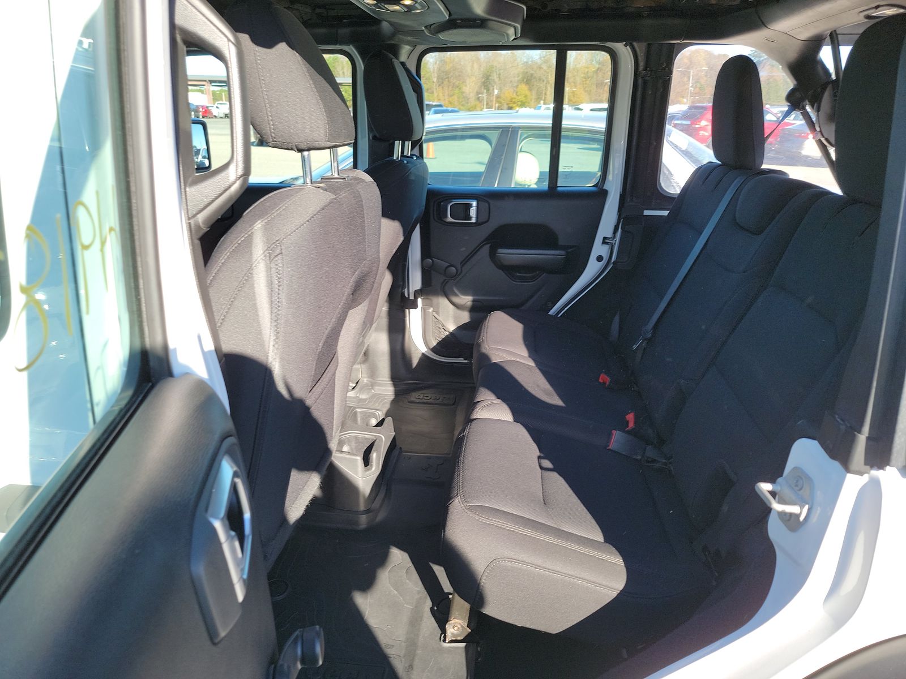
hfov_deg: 71.6
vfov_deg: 56.8
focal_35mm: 24
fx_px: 628
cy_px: 340
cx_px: 453
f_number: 1.8
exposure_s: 1/151
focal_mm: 6.7
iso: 50
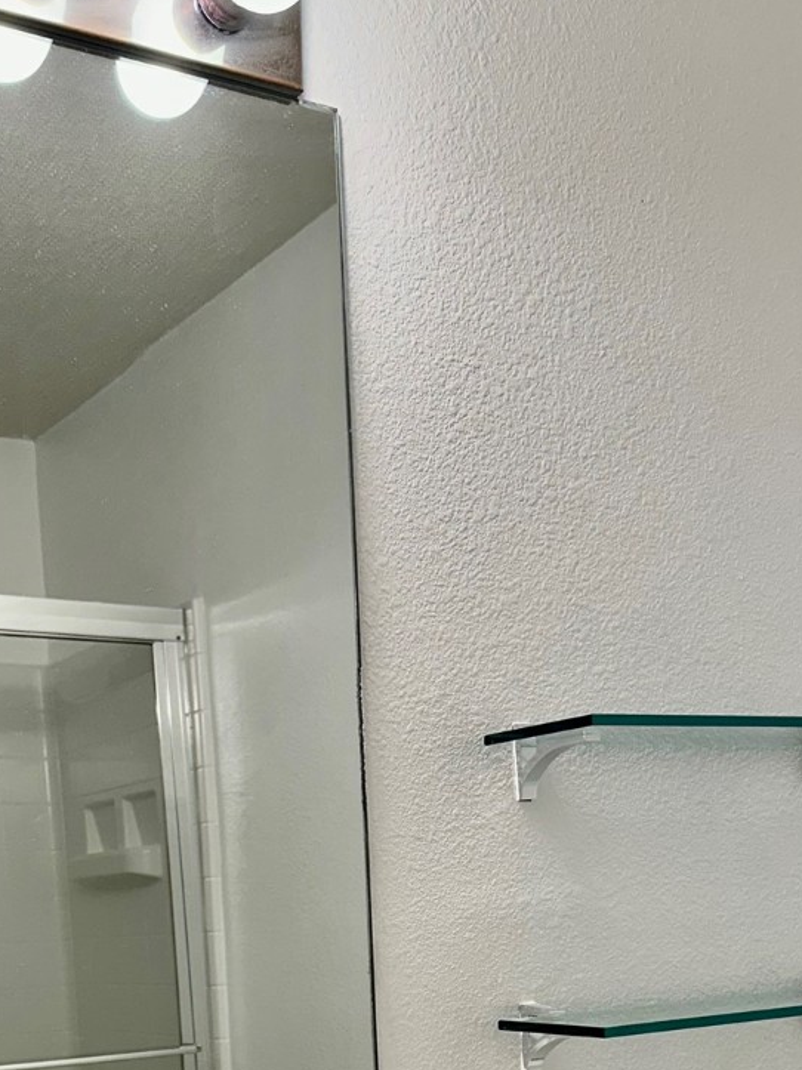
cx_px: 324
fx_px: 1576
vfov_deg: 34.1
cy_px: 1079
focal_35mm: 51
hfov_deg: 28.5
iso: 100
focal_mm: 6.86
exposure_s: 1/120
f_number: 1.78
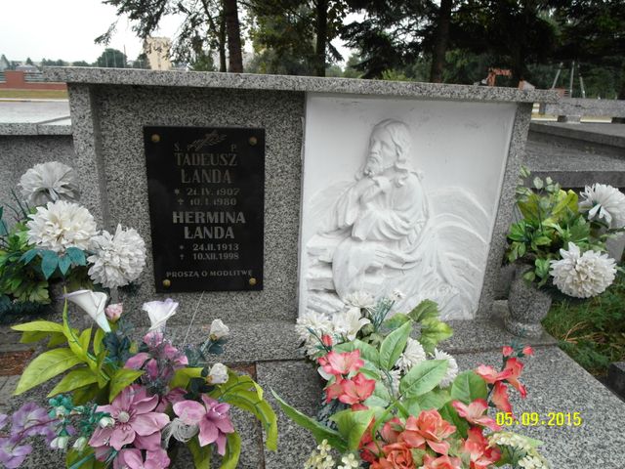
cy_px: 234
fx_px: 433
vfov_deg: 56.8
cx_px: 312
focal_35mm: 24
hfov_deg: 71.6
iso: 80
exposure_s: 1/90
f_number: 3.4
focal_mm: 5.2
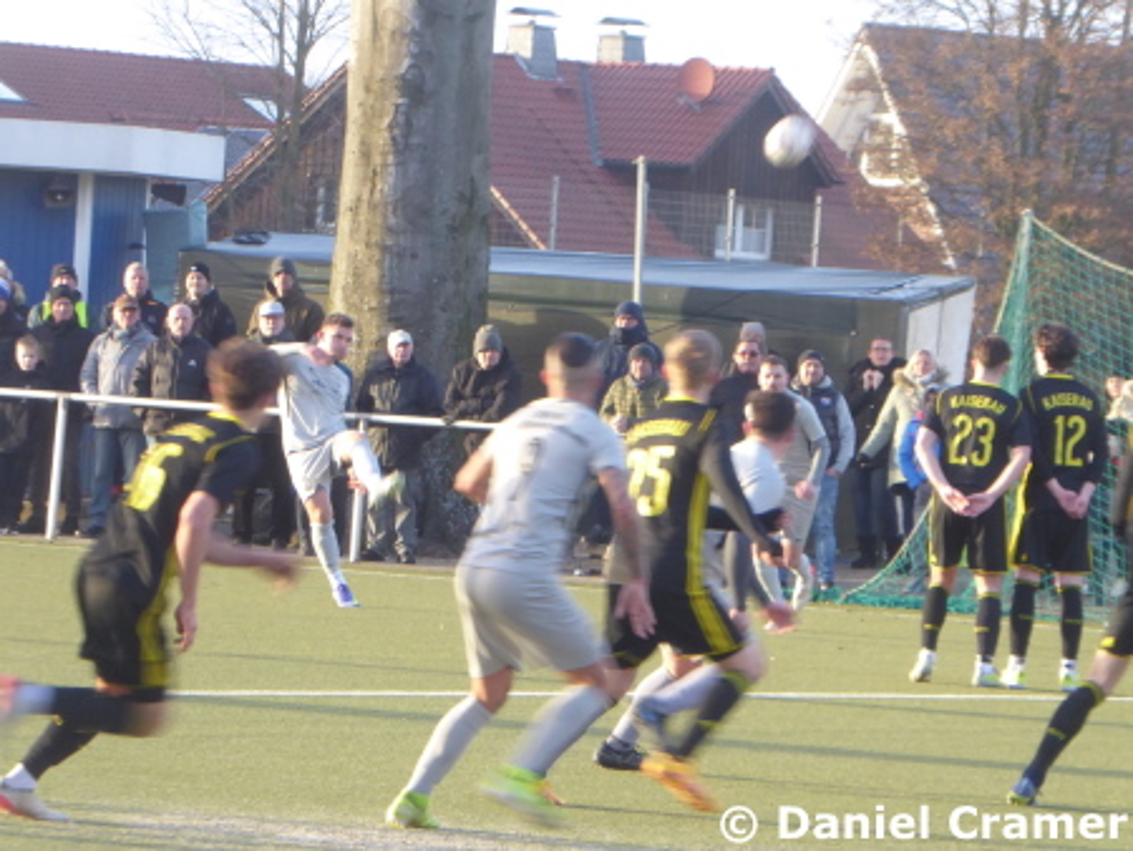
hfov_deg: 6.2
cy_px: 426
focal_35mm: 322
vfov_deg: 4.6
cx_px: 566
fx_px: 10545
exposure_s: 1/80
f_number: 5.9
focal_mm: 57.7
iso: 400
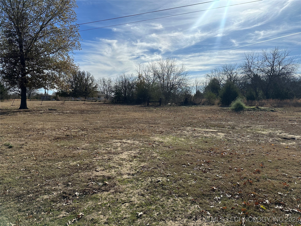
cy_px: 113
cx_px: 150
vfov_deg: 56.8
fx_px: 209
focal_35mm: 24
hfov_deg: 71.6
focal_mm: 6.86
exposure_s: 1/8929
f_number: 1.78
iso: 80
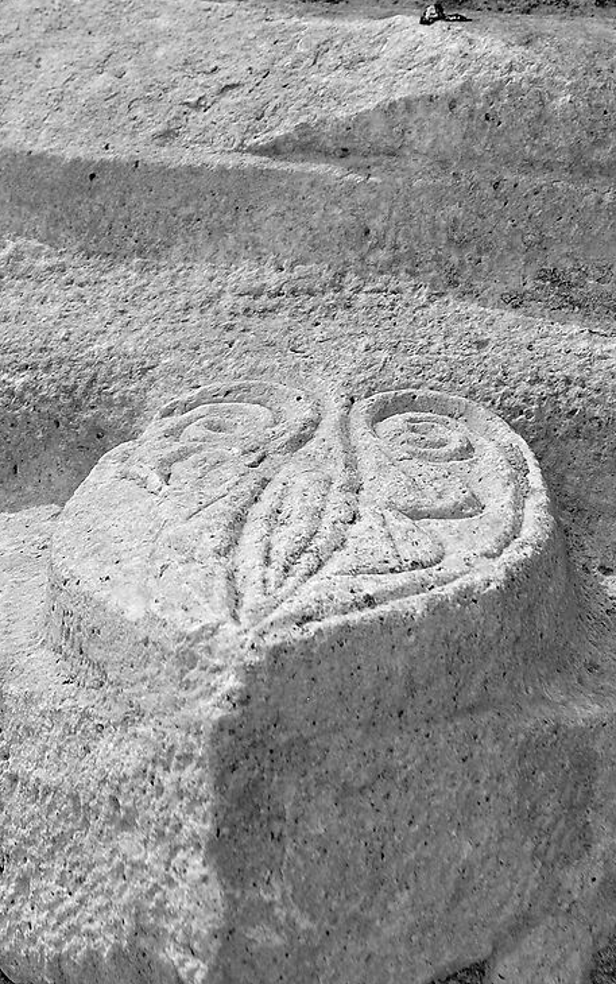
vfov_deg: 7.7
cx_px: -307
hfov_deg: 4.9
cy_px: -329
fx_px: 7190
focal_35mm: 268
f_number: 10
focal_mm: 80
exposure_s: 1/320
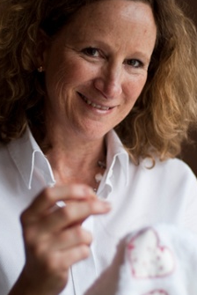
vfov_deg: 21.7
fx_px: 770
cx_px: 97
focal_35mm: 94
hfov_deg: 14.6
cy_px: 154
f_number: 2
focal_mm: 50
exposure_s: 1/60
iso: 160
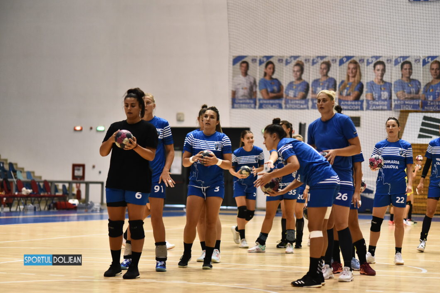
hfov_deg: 19.3
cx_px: 222
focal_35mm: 106
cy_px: 148
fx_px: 1295
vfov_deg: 12.9
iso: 4000
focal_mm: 105
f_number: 2.8
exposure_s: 1/1000
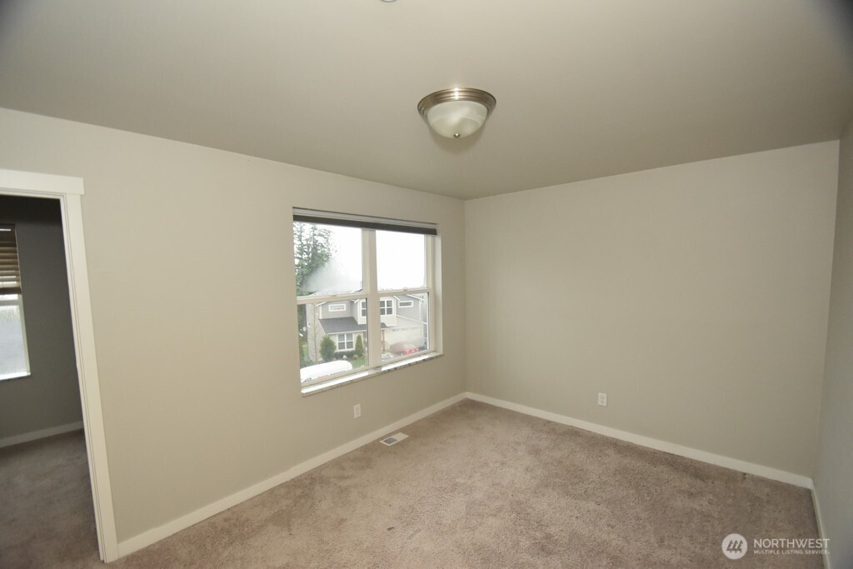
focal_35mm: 15
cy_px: 284
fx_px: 355
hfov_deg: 100.4
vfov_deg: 77.3
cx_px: 426
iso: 1400
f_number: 4
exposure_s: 1/125
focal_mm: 10
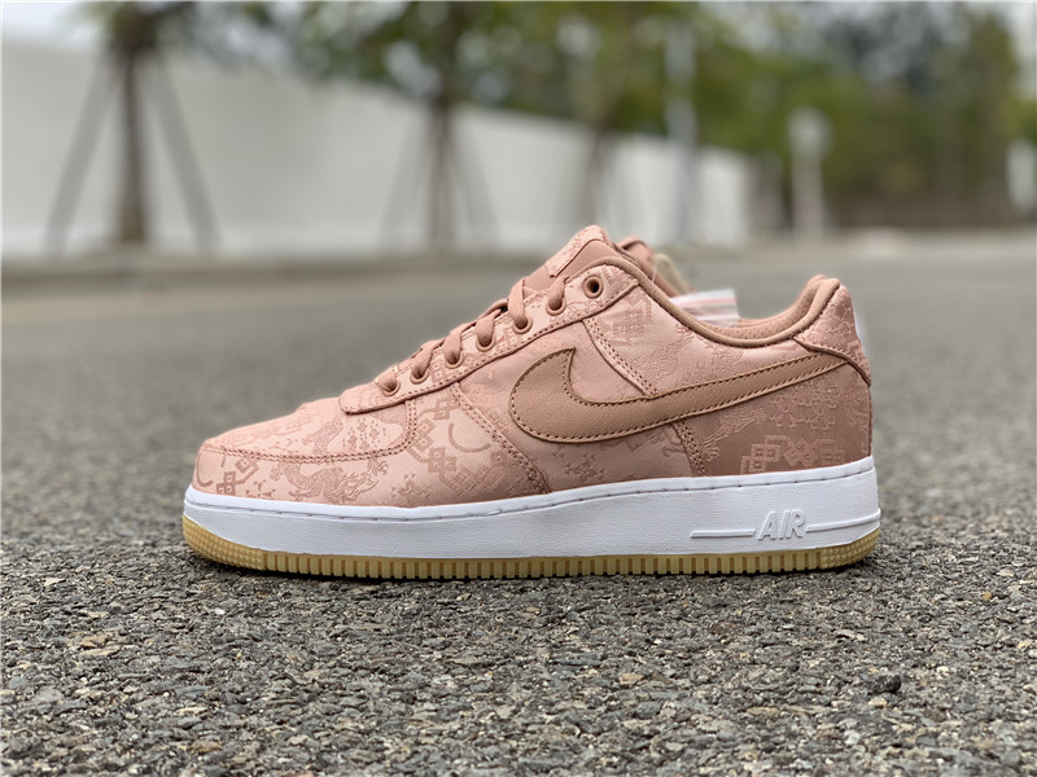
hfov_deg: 36.8
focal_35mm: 52
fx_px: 1558
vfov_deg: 28.0
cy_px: 388
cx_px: 518
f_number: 2.4
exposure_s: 1/122
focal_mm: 6
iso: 20
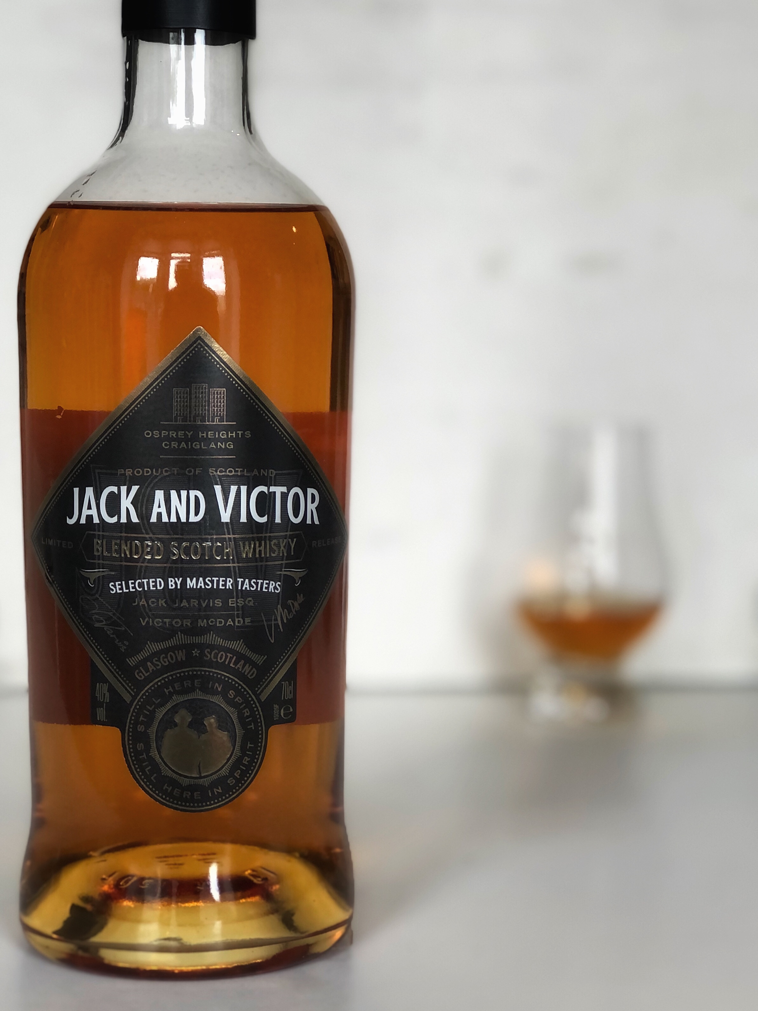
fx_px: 1665
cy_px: 506
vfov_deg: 33.8
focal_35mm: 57
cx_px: 379
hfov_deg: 25.7
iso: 25
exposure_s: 1/33
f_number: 2.8
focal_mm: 6.6
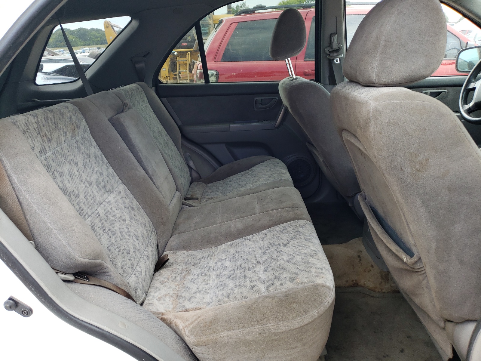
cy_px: 180
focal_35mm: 26
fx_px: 361
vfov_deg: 53.1
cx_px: 240
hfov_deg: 67.3
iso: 50
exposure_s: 1/156
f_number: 1.5
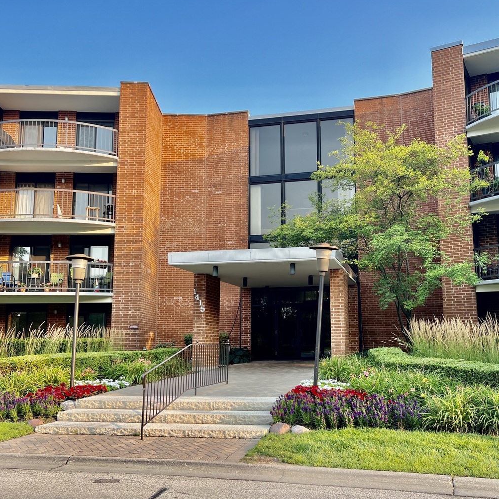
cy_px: 263
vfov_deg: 49.7
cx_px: 300
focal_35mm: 33
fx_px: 538
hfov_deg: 49.4
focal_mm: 5.7
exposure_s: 1/418
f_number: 1.5
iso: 50
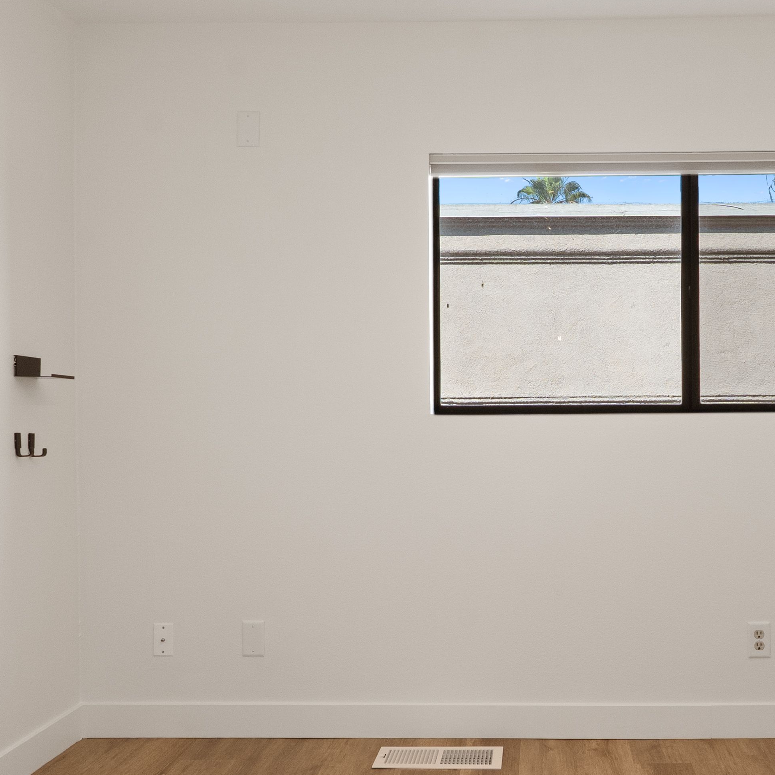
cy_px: 429
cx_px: 537
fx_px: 1064
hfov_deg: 39.4
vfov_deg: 40.0
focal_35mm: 42
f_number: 10
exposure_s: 1/50
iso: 1000
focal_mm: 16
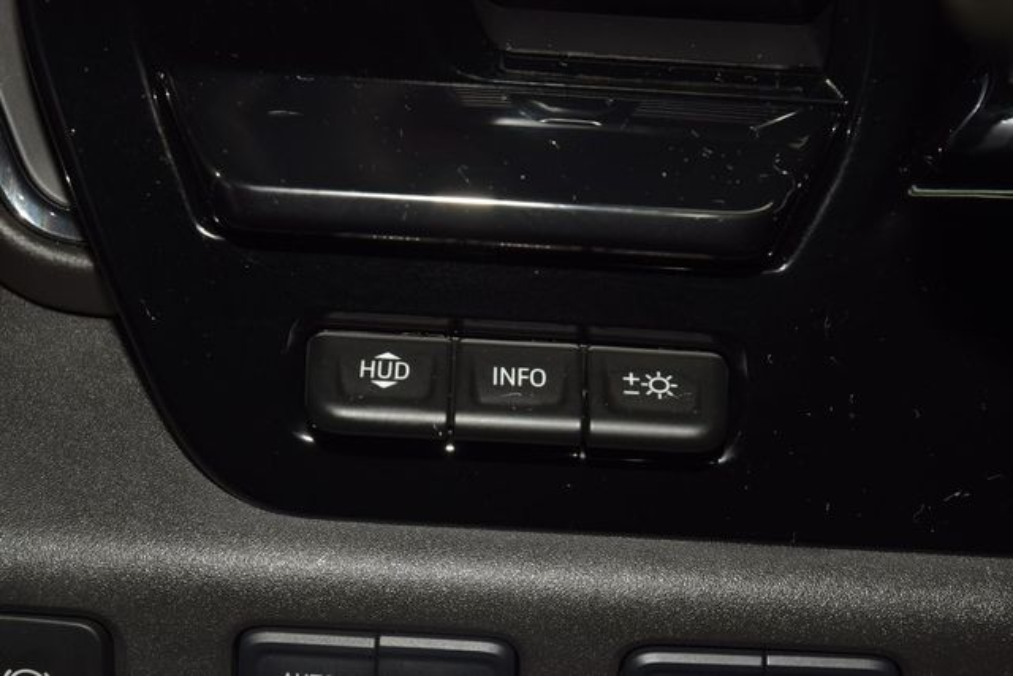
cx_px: 506
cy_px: 338
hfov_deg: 27.0
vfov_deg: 18.2
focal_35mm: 75
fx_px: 2111
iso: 100
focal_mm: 50
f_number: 8
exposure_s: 1/60
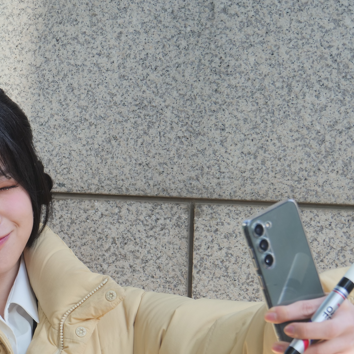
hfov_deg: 14.1
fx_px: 1412
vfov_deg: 14.3
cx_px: -4
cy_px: 254
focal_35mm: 122
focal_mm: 32
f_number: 5
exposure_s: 1/125
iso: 200
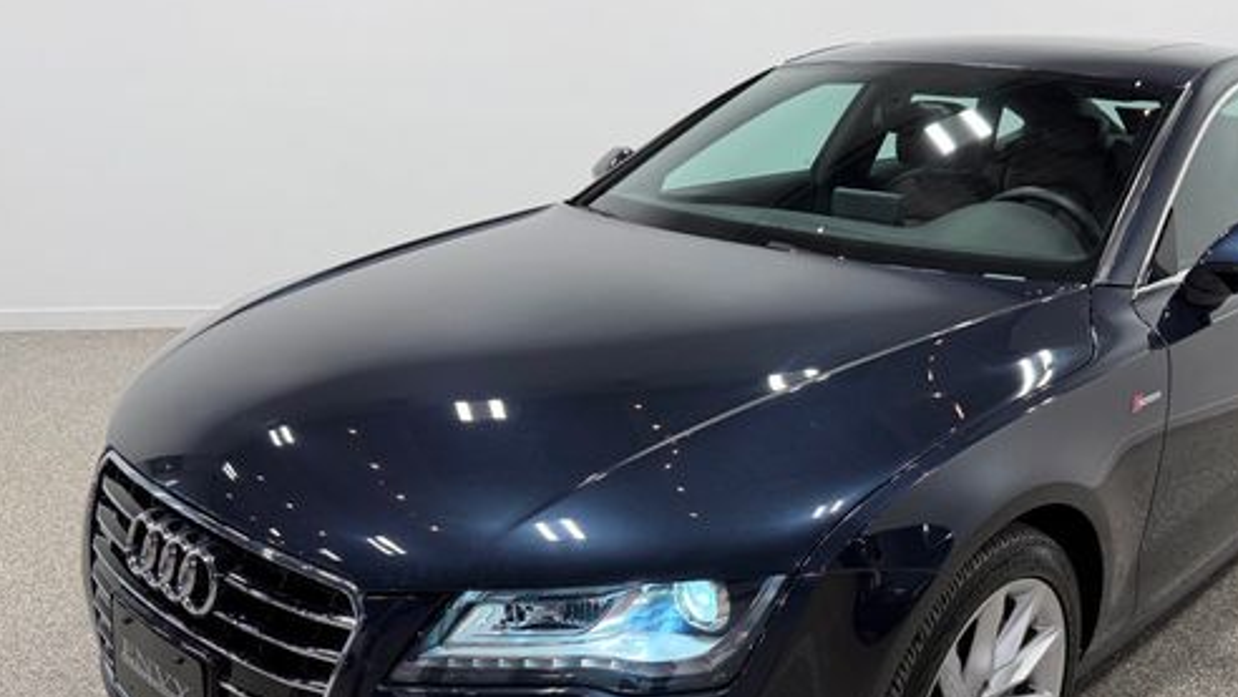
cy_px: 511
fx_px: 1116
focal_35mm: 34
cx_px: 750
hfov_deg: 57.5
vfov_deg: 34.1
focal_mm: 6.76
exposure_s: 1/120
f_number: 1.78
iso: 64
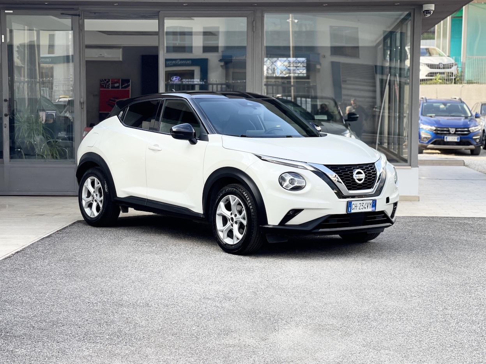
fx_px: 898
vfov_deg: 22.9
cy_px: 182
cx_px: 243
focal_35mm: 64
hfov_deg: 30.3
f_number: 2.2
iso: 25
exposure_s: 1/121
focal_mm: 7.5
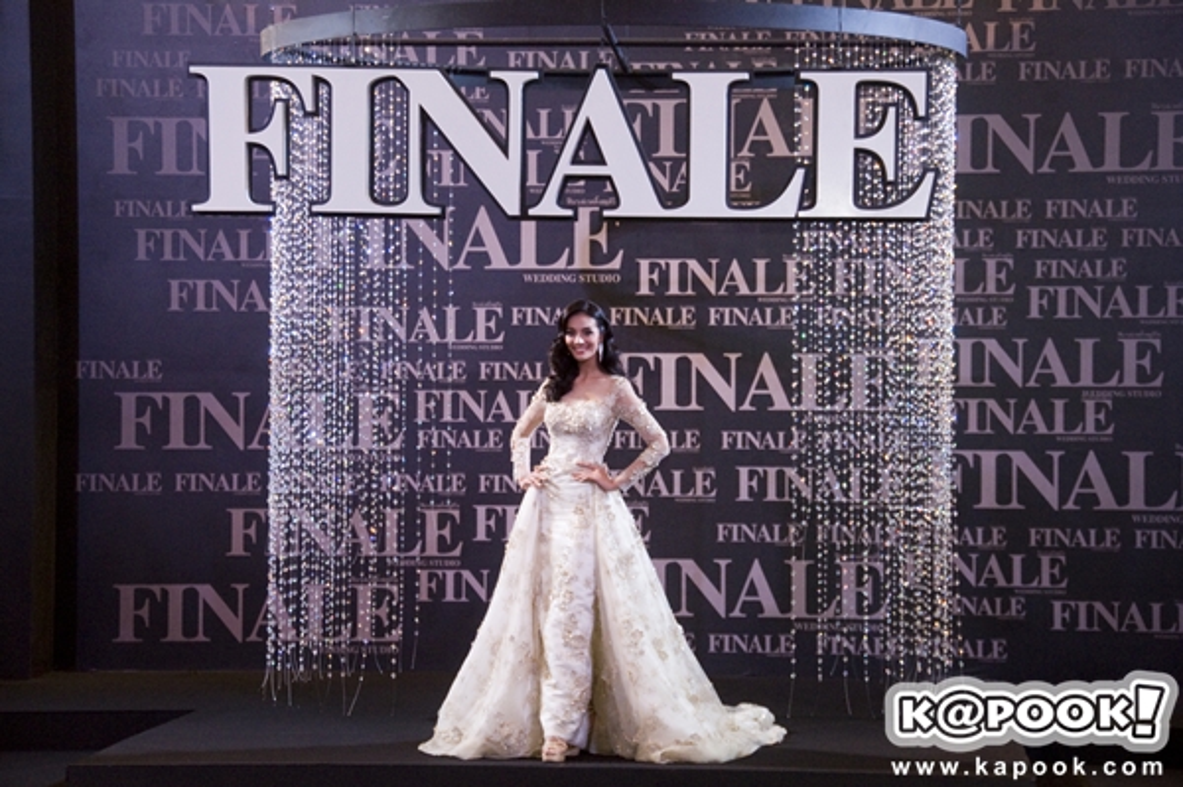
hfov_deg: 19.5
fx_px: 3447
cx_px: 592
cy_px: 394
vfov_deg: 13.0
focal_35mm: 105
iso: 1000
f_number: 5.6
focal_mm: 70
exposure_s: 1/100
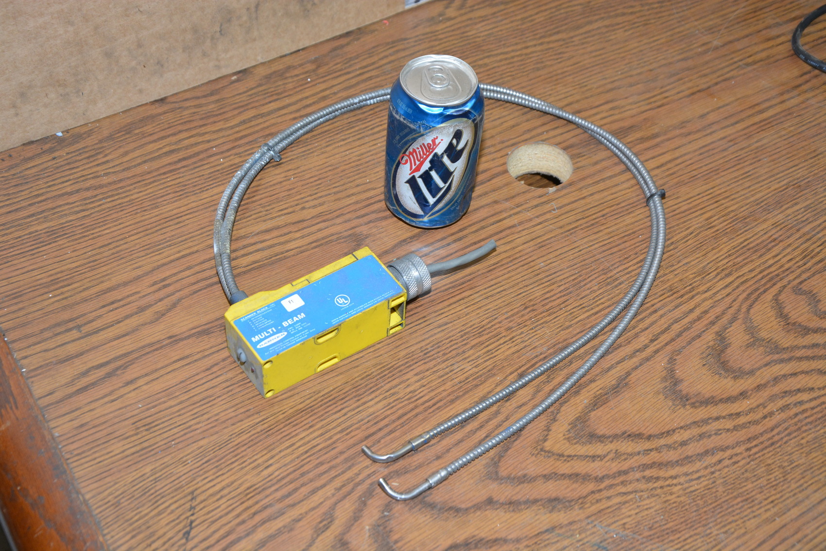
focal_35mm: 52
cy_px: 276
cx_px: 413
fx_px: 1205
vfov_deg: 25.8
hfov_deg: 37.8
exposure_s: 1/60
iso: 800
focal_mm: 35
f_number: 7.1
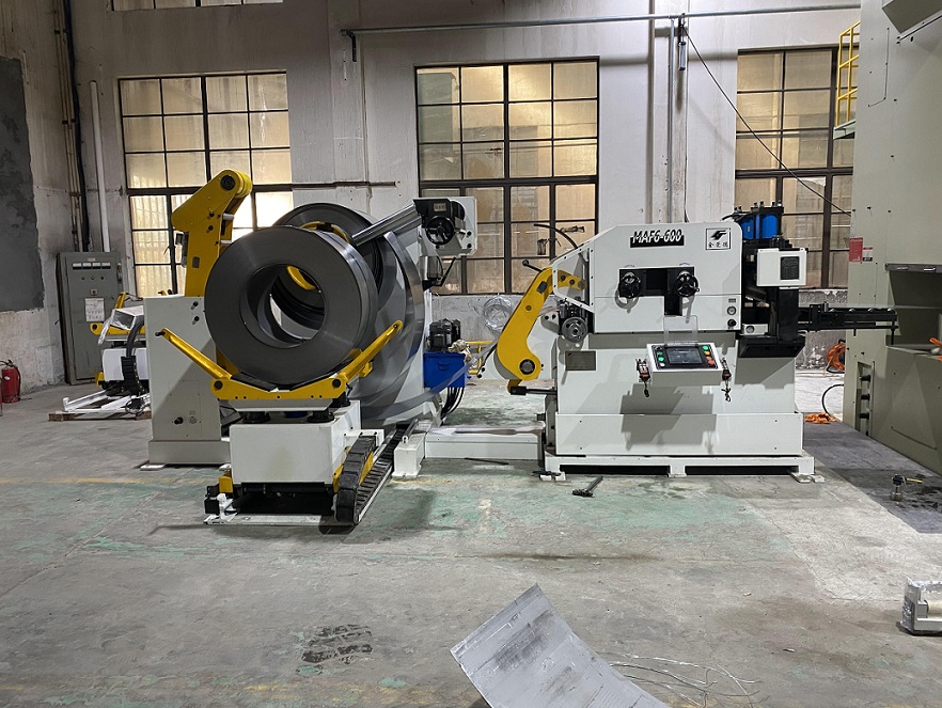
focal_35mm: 26
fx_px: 708
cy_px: 354
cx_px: 471
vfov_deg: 53.1
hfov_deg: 67.3
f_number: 1.8
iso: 100
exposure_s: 1/50
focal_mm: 4.25
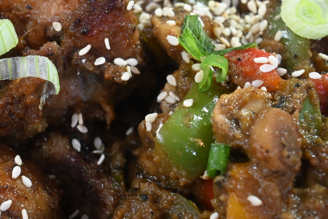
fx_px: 1303
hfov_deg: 14.3
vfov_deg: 9.6
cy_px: 59
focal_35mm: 143
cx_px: 135
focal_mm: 50
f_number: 6.3
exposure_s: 1/80
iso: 4500
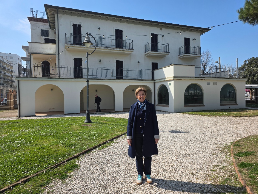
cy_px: 97
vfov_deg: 58.9
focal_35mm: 23
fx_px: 171
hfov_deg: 73.9
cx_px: 129
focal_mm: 6.3
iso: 80
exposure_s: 1/5608
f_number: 1.7
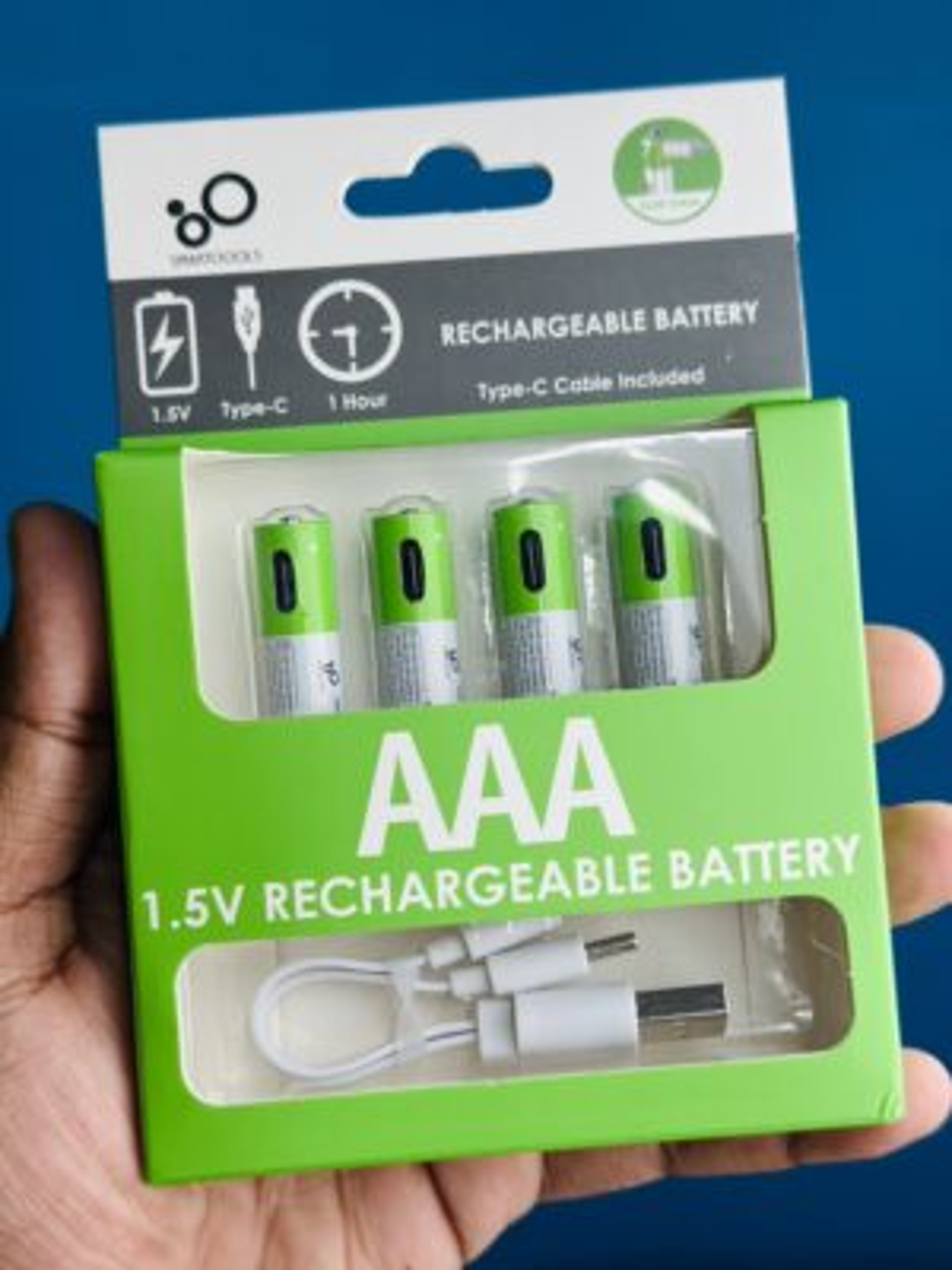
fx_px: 1760
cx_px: 476
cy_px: 635
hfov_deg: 30.3
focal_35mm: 48
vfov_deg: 39.7
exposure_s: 1/221
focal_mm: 6.86
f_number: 1.78
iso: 80
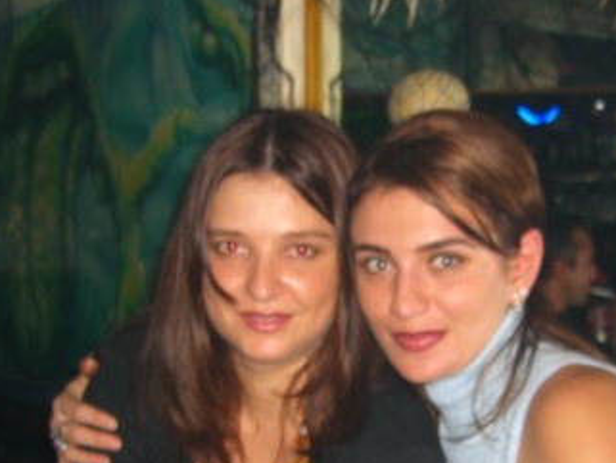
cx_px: 384
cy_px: 398
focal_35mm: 71
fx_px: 1264
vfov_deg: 20.4
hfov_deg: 27.3
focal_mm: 7.9
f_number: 2.8
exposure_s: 1/60
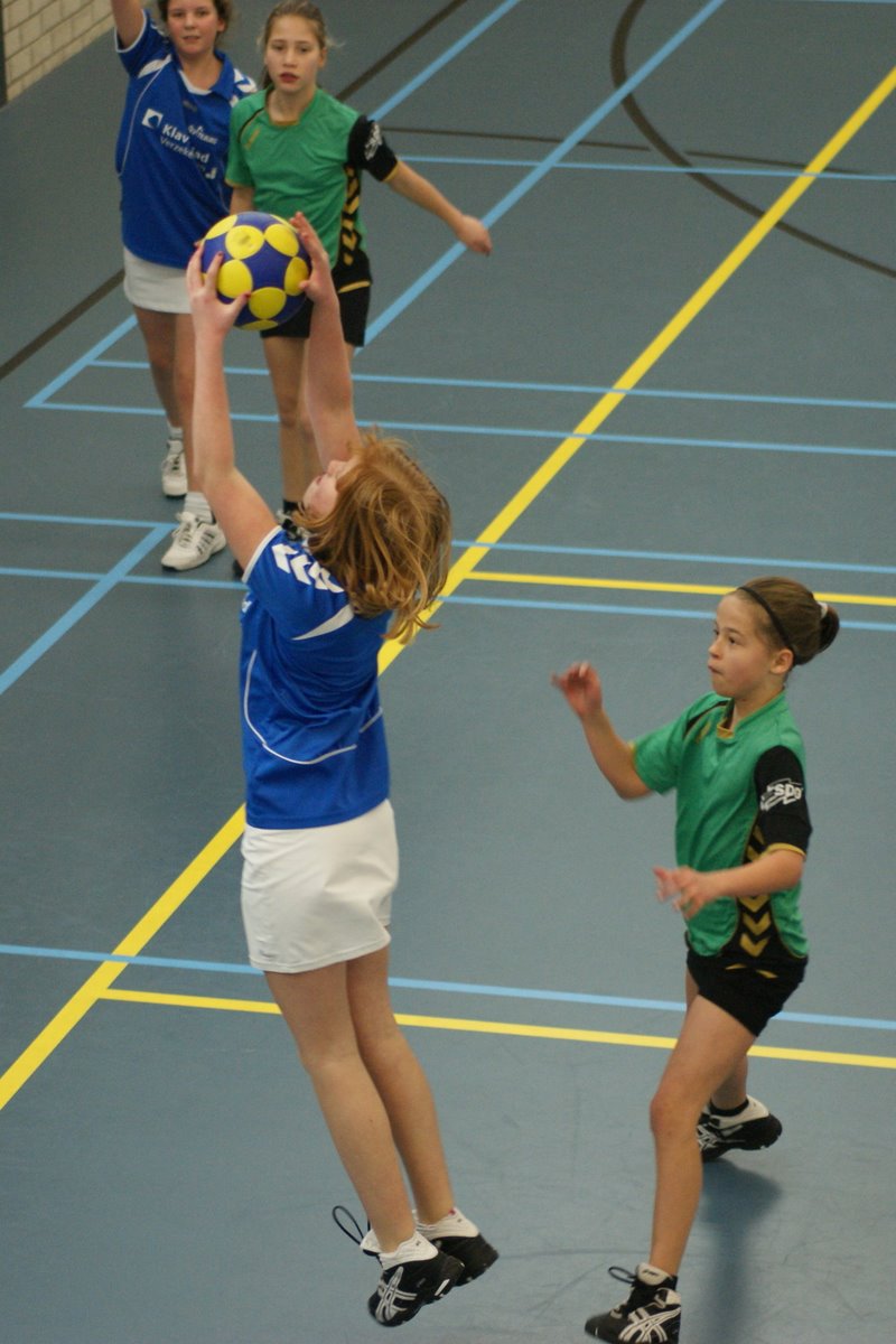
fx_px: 3920
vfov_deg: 19.5
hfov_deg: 13.0
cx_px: 448
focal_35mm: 105
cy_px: 672
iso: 400
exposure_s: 1/200
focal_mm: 70
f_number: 2.8
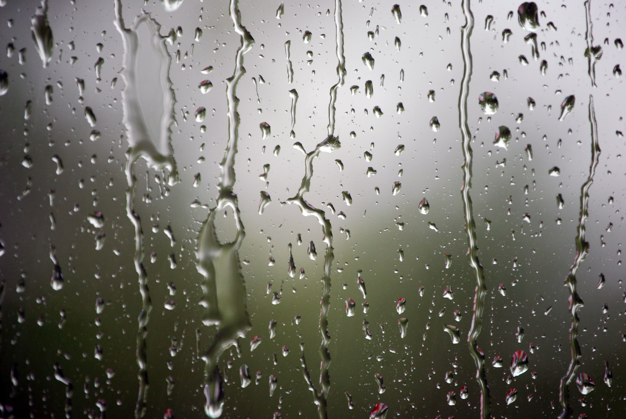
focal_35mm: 300
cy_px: 210
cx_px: 313
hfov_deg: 6.9
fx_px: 5223
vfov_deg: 4.6
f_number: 5.6
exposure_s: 1/60
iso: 400
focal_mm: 200
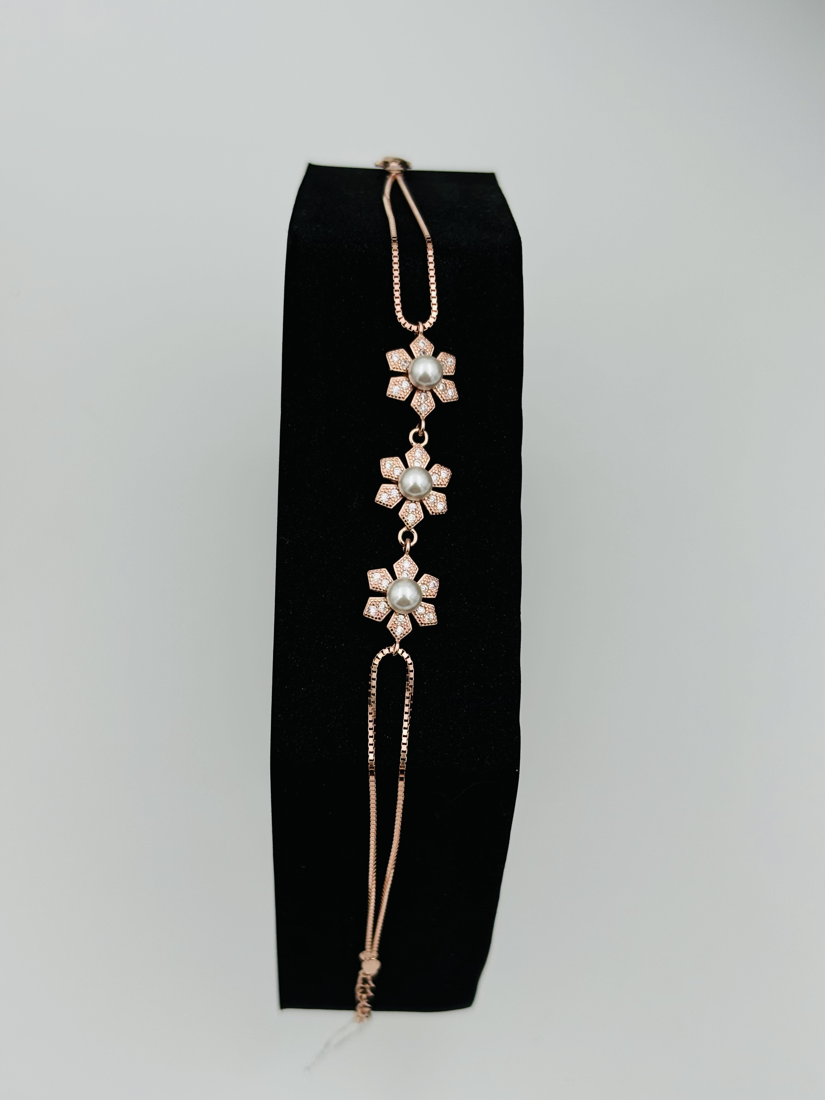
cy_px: 550
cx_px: 412
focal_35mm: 52
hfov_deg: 28.0
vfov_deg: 36.8
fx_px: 1652
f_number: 1.6
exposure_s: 1/574
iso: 32
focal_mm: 5.96
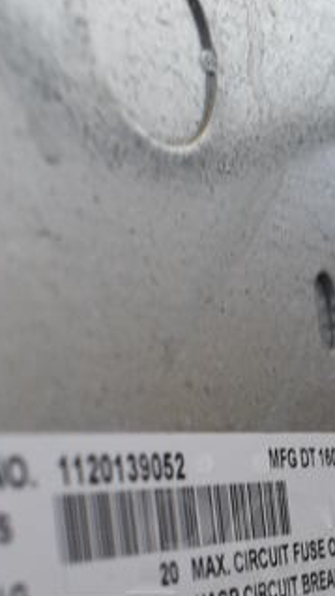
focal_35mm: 81
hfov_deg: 14.8
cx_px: 262
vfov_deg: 25.4
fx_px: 1282
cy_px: 541
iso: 560
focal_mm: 18
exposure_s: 1/60
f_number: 5.6
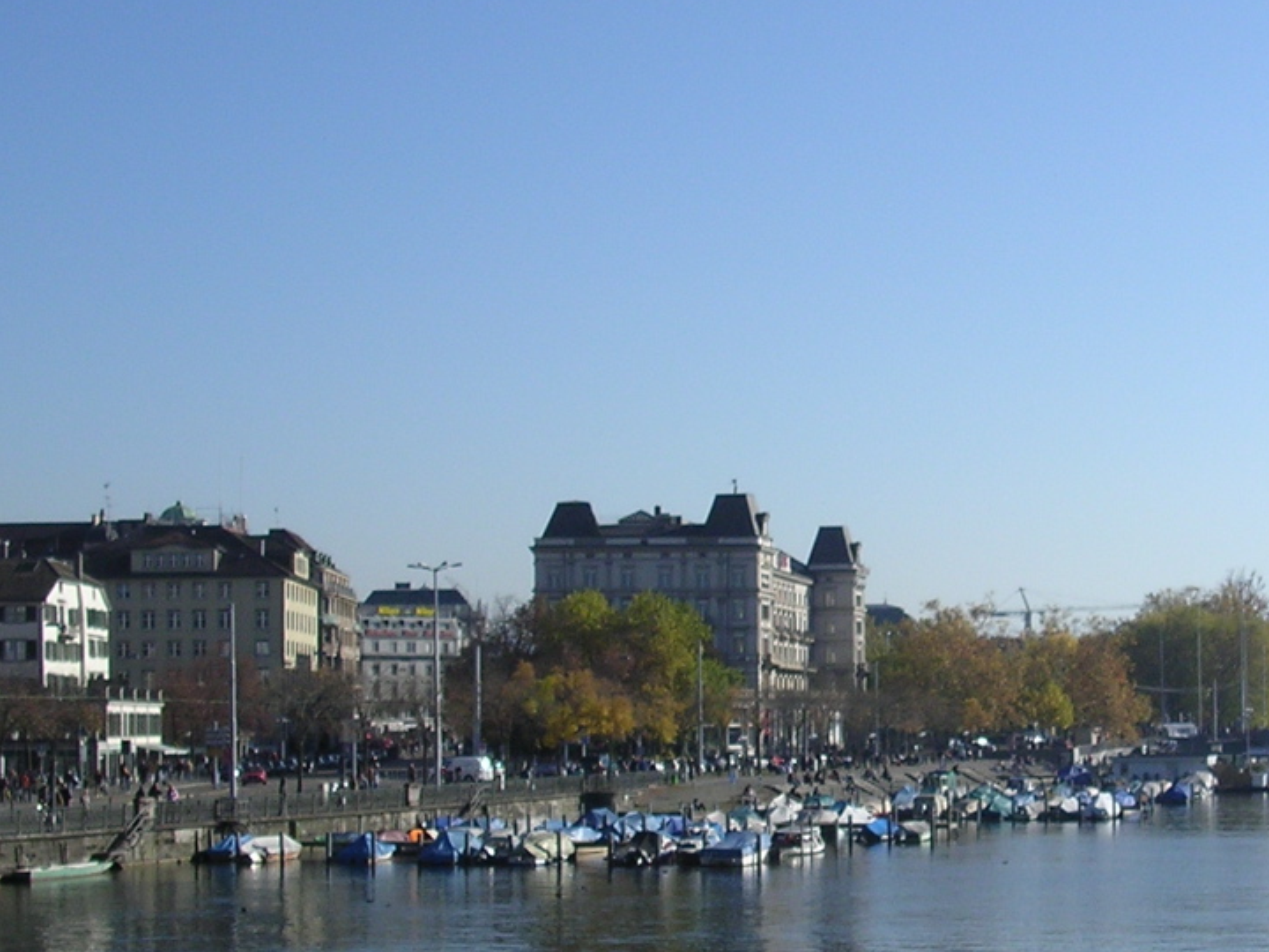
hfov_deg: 26.7
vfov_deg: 20.3
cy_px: 683
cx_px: 960
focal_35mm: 72
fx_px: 2639
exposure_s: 1/1202
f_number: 2.8
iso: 100
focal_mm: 5.8
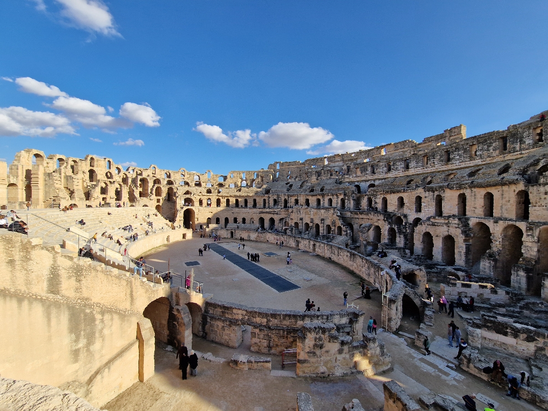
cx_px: 274
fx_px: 206
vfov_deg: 89.9
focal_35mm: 13
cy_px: 206
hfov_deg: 106.2
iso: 50
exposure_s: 1/1808
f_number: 2.2
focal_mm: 2.2
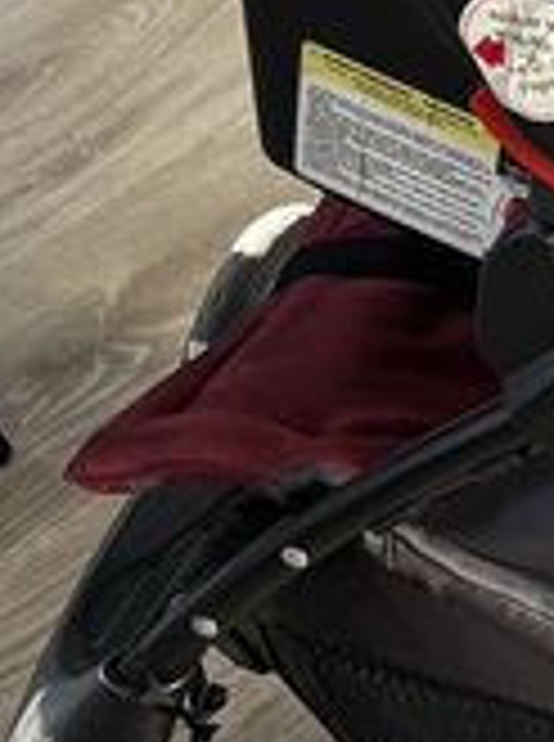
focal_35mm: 158
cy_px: 432
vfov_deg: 12.5
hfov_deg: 8.7
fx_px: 3385
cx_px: 1212
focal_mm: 5.96
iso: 50
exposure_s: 1/121
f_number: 1.6
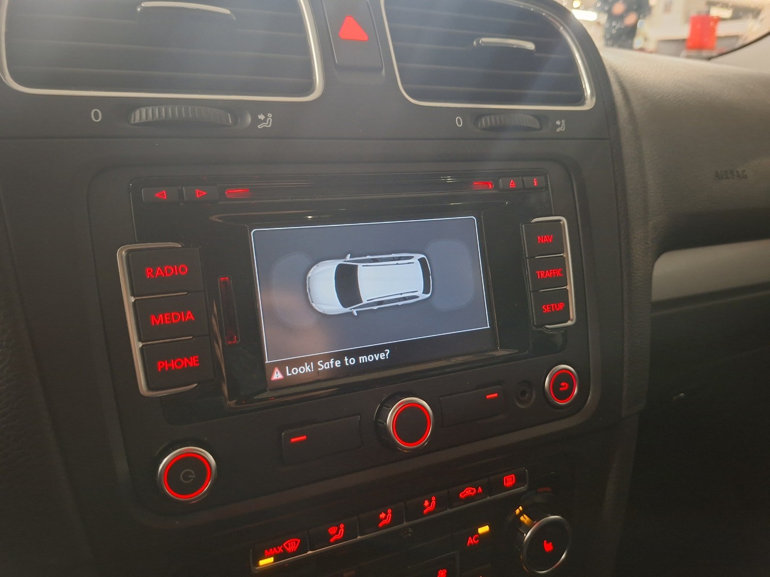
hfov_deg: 73.9
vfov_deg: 58.9
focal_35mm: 23
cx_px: 385
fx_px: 512
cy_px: 288
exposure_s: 1/25
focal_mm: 5.54
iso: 800
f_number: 1.8
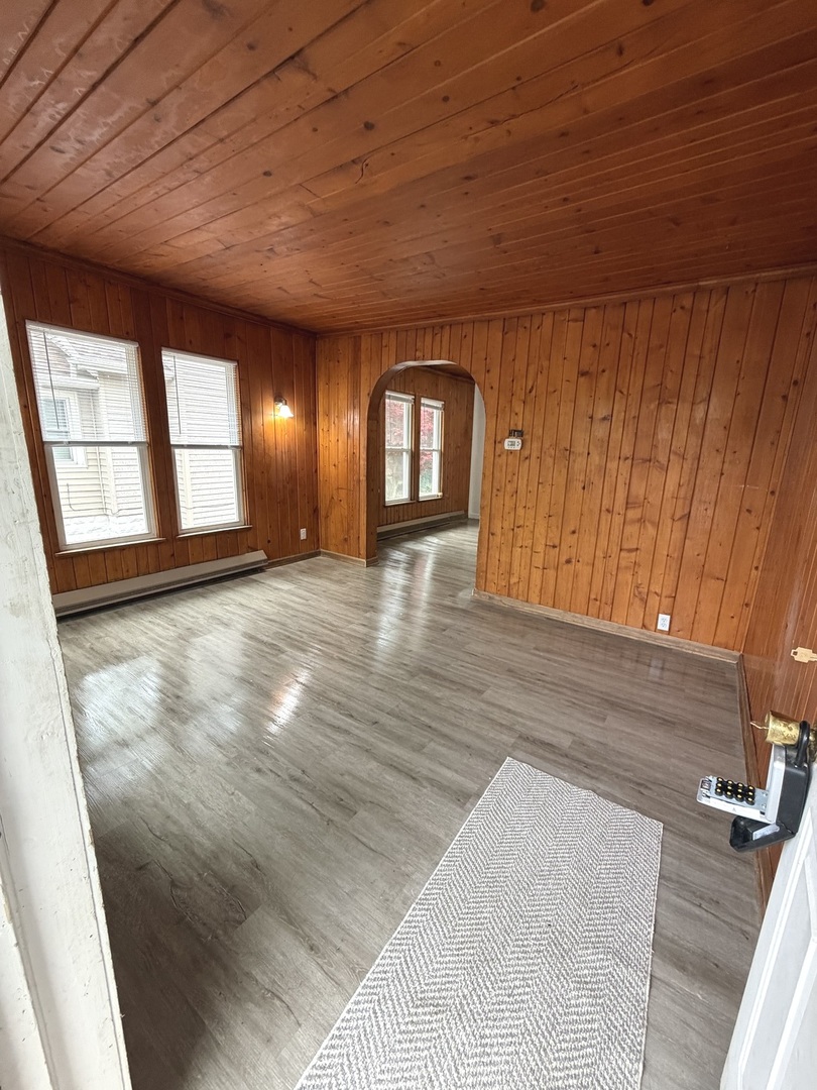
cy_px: 545
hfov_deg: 85.7
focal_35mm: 14
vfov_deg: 102.1
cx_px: 408
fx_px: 441
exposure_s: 1/60
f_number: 2.2
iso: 320
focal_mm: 2.22
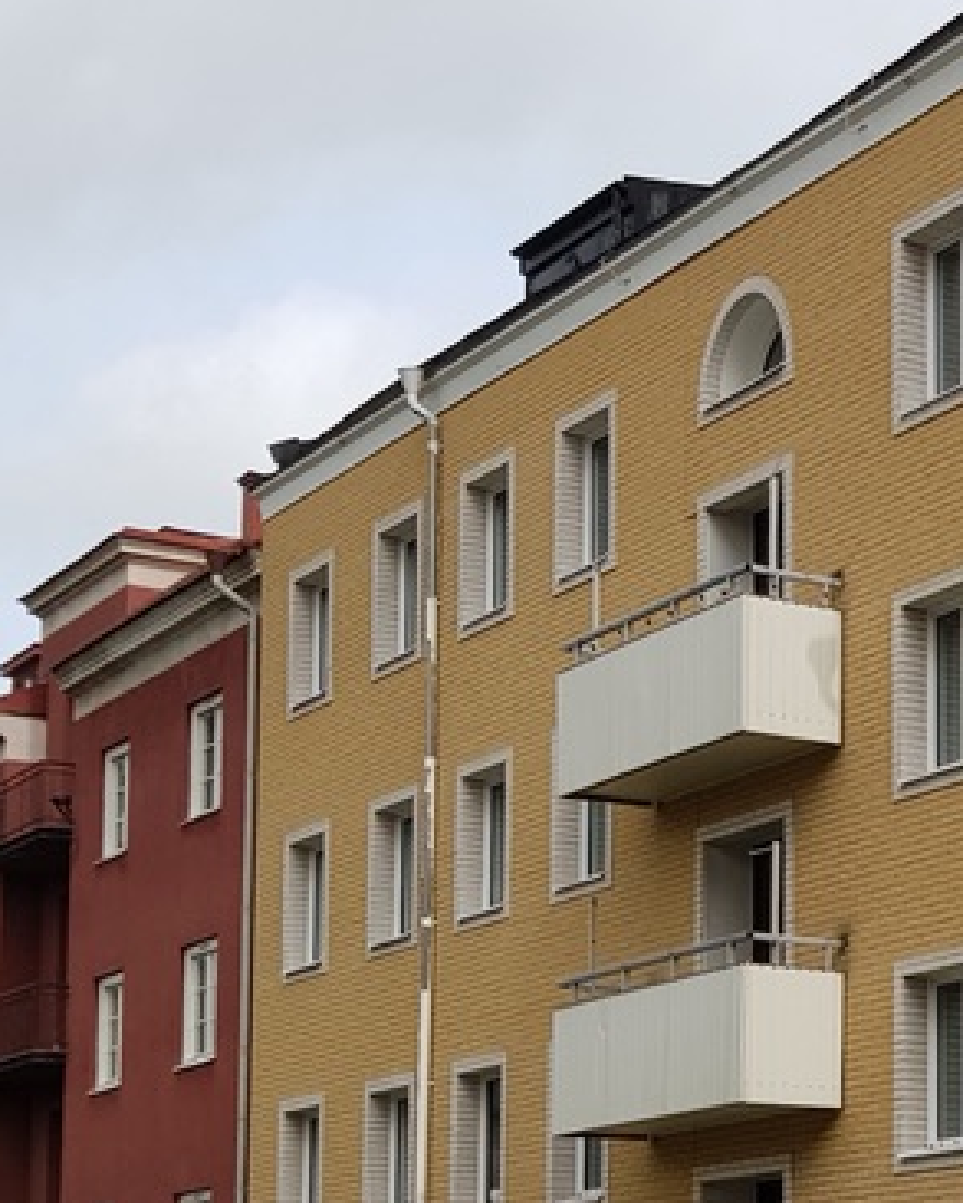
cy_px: 937
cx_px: 1417
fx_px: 2528
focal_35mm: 71
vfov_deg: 26.3
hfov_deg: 19.1
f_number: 1.7
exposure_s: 1/1572
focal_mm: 4.2
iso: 40
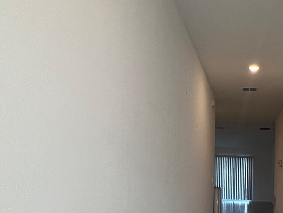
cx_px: 241
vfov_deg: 38.8
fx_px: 286
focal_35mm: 35
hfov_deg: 48.5
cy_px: 178
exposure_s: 1/120
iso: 80
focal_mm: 1.57
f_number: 1.8
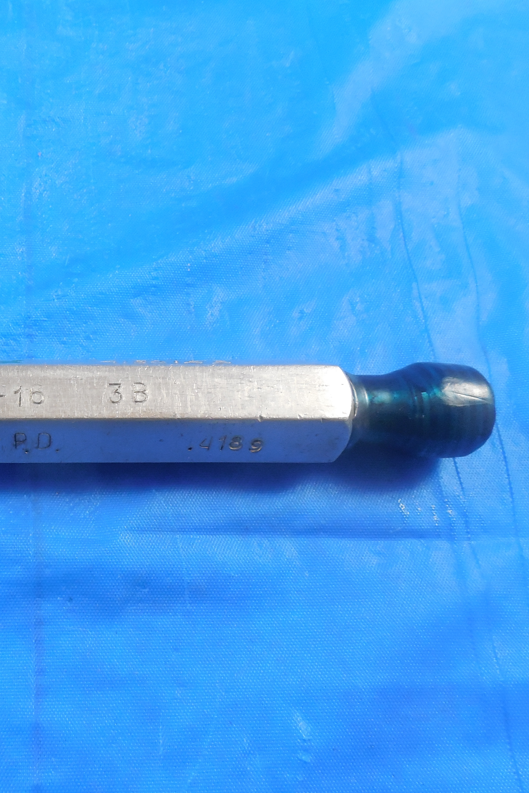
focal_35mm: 35
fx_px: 771
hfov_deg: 35.1
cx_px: 30
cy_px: 397
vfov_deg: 54.4
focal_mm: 4.5
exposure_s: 1/30
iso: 320
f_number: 3.3
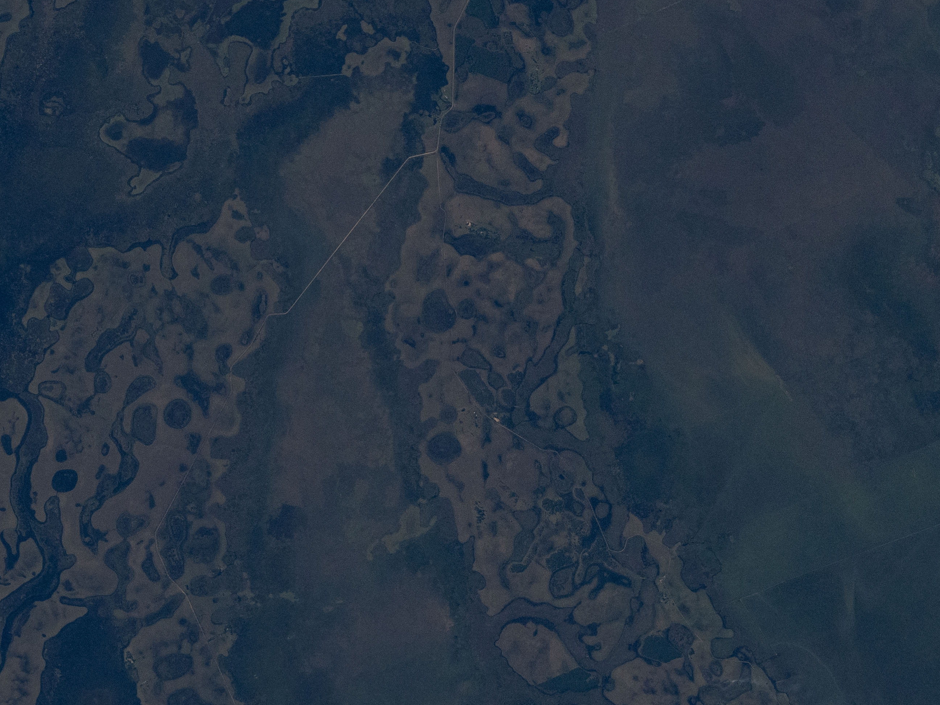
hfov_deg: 1.6
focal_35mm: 1228
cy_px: 318
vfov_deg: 1.2
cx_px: -24
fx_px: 33343
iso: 500
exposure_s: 1/4000
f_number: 8
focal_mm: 400
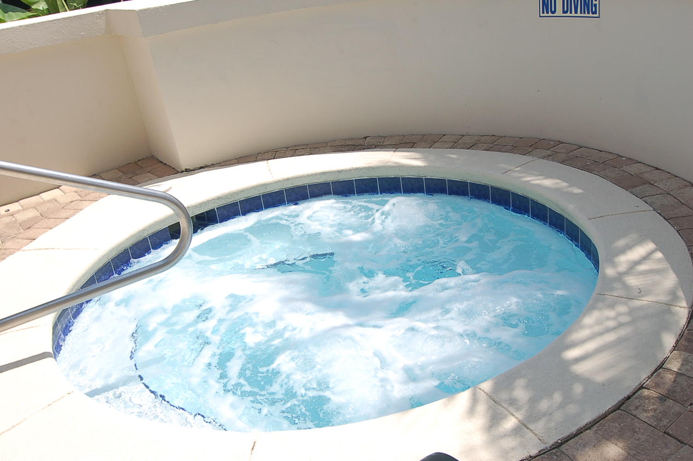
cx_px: 346
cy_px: 230
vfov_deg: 36.8
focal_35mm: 36
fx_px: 692
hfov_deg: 53.2
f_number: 9
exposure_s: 1/320
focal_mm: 24
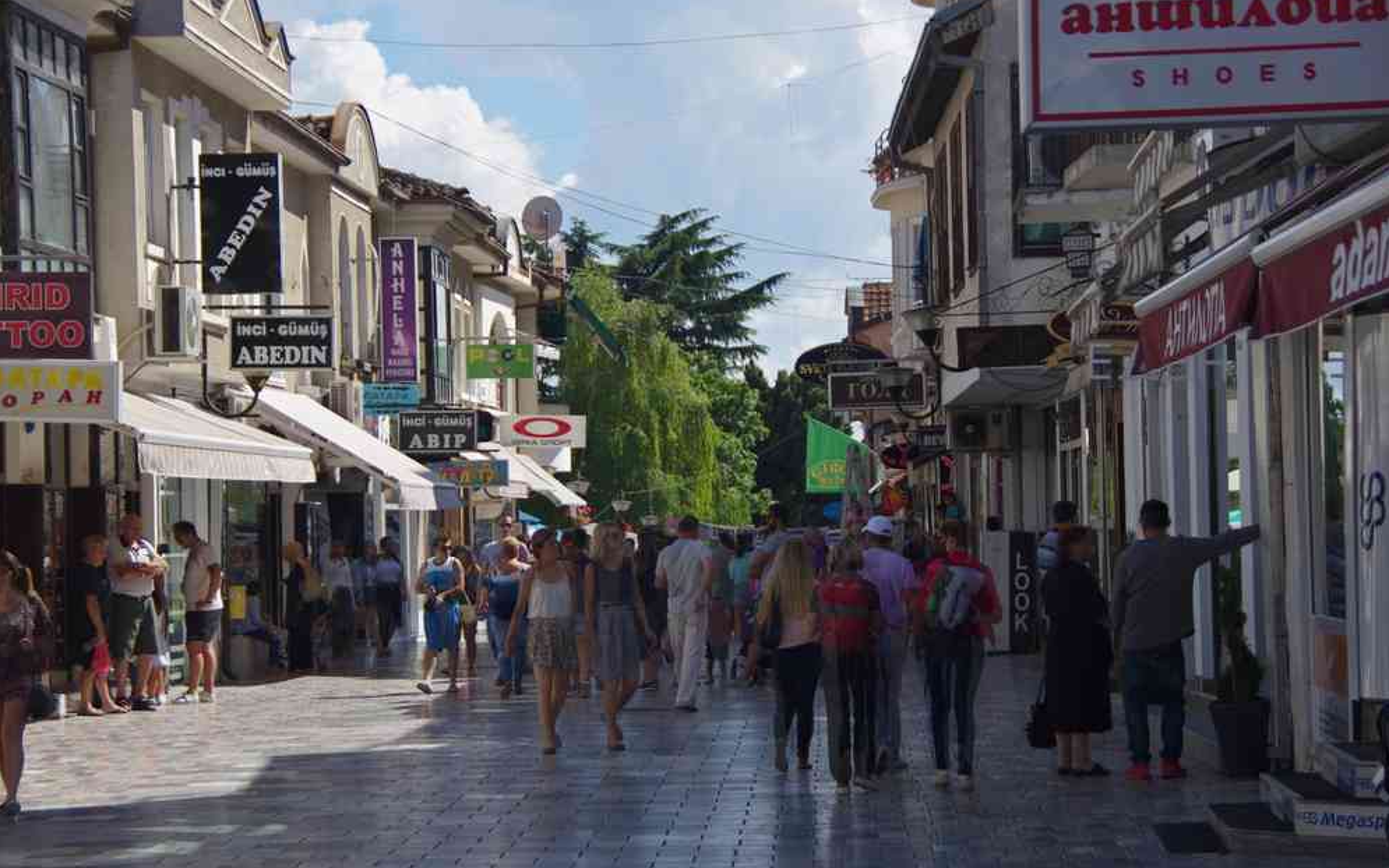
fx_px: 3369
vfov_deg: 14.7
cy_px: 430
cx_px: 694
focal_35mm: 89
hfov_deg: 23.3
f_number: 5
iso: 200
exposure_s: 1/250
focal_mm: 57.5
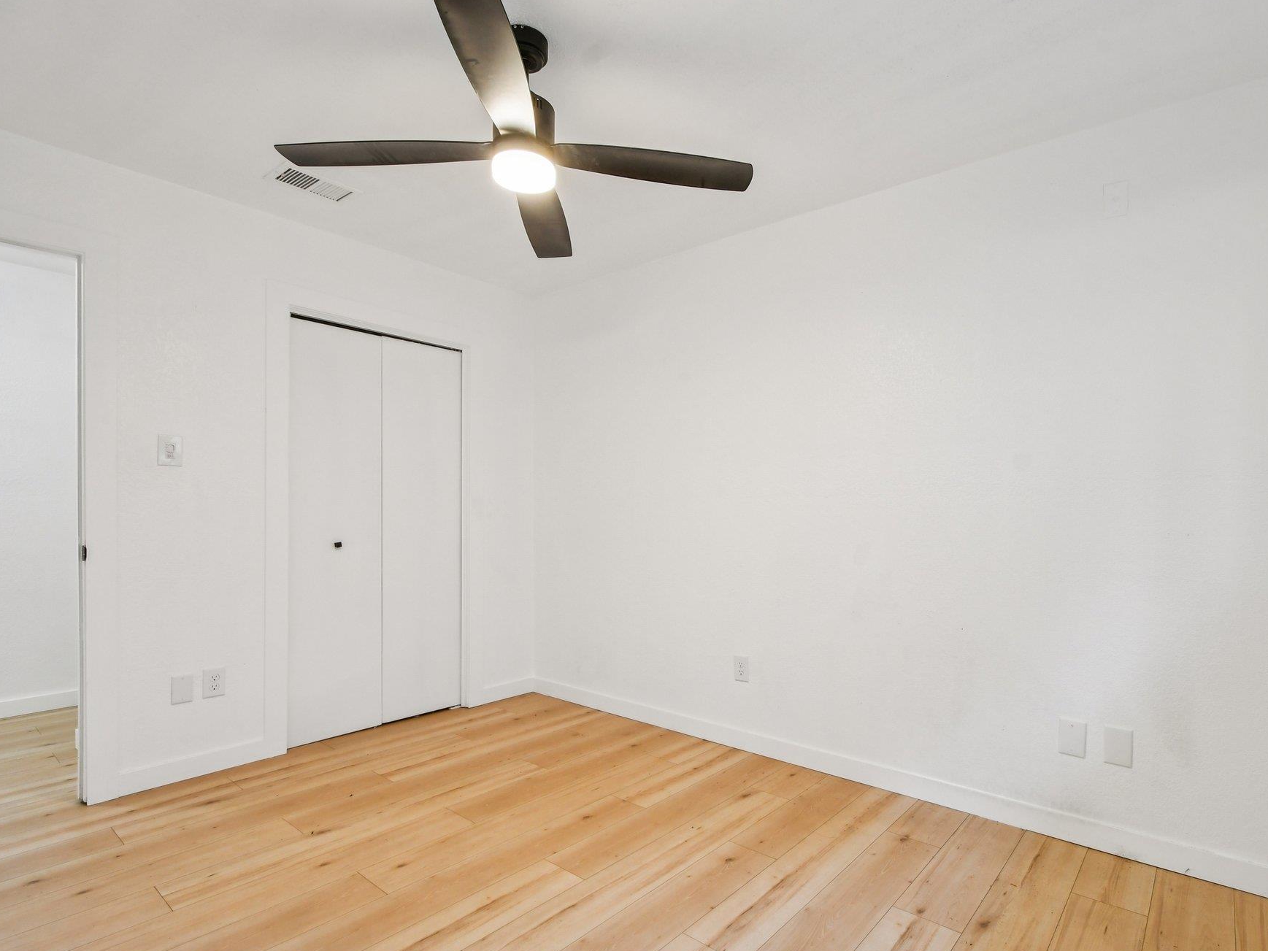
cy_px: 478
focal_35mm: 17
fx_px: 623
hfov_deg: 90.5
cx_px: 717
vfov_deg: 74.7
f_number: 8
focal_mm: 10
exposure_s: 1/20
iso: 400
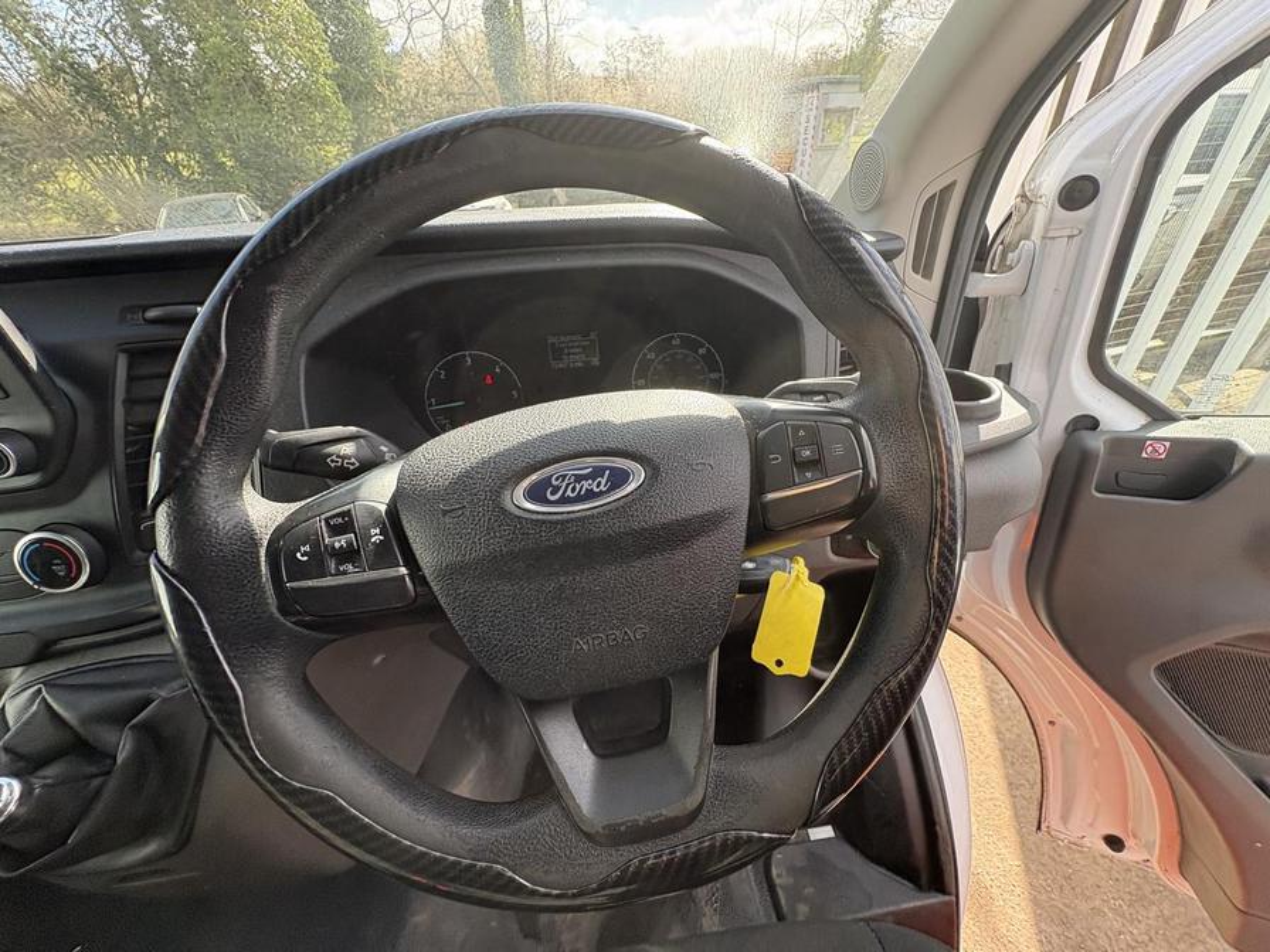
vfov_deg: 85.7
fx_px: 514
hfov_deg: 102.1
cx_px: 635
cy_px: 476
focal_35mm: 14
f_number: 2.2
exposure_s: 1/140
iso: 80
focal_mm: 2.22
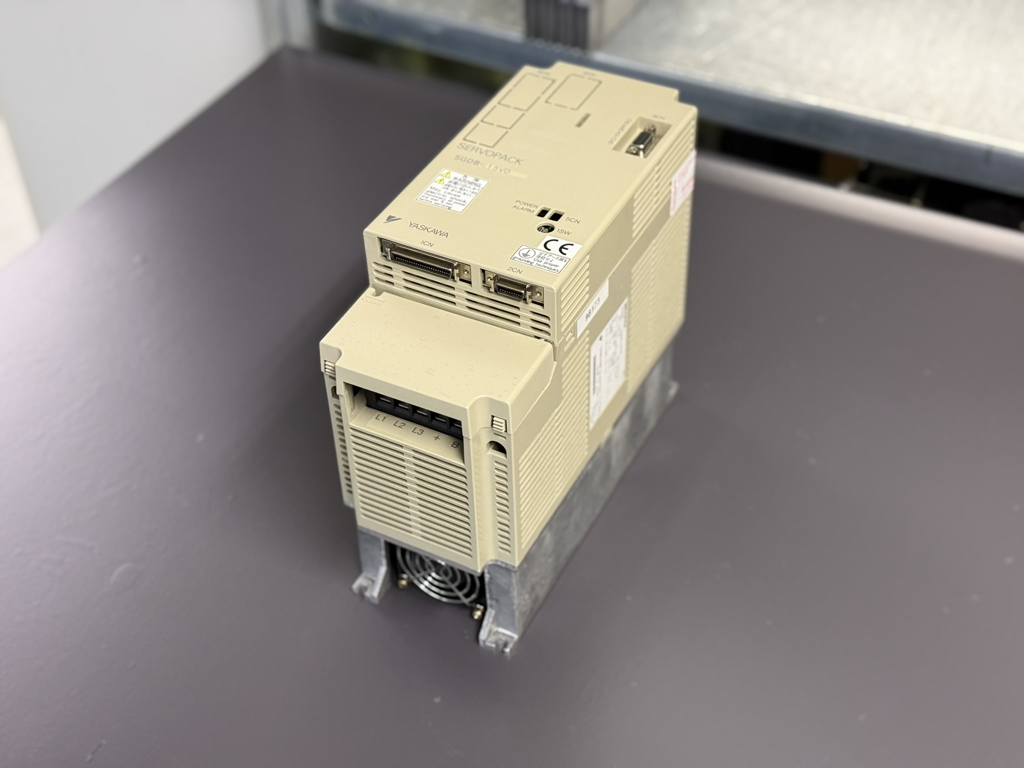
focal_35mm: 48
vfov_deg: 30.3
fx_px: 1420
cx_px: 512
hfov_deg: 39.7
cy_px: 384
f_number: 1.78
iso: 250
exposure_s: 1/50
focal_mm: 6.76
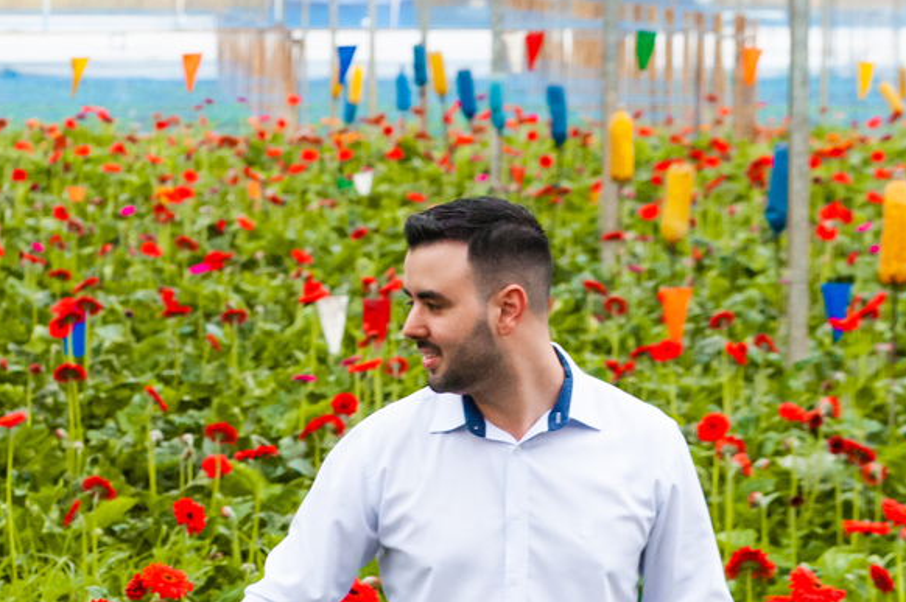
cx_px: 112
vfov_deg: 8.3
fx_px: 4149
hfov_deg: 12.4
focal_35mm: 165
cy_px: 540
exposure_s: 1/320
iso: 1600
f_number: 7.1
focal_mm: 80
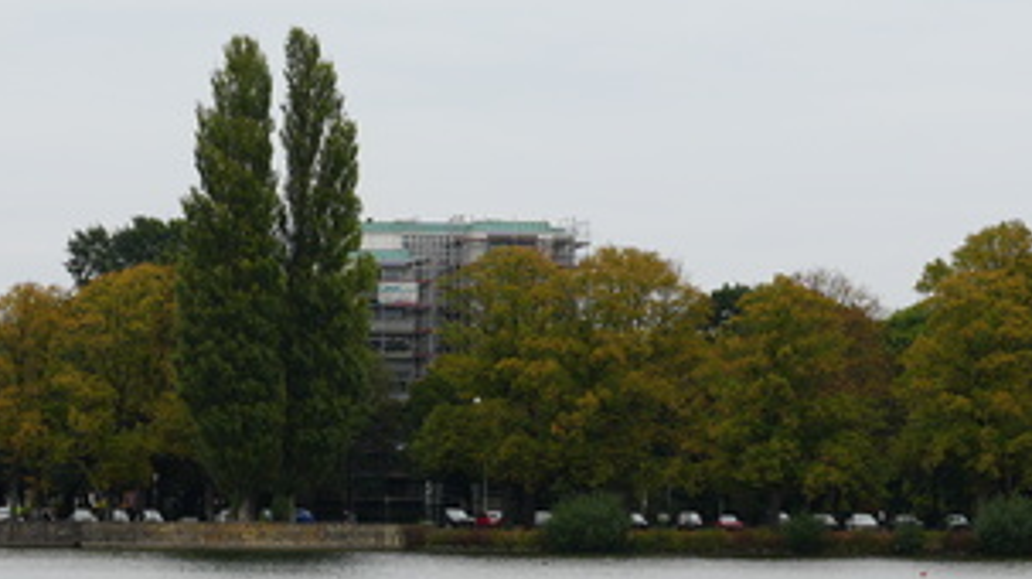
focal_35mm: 164
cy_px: 693
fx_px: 4487
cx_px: 436
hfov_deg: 13.1
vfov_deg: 7.3
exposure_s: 1/125
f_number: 8
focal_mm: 51
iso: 100
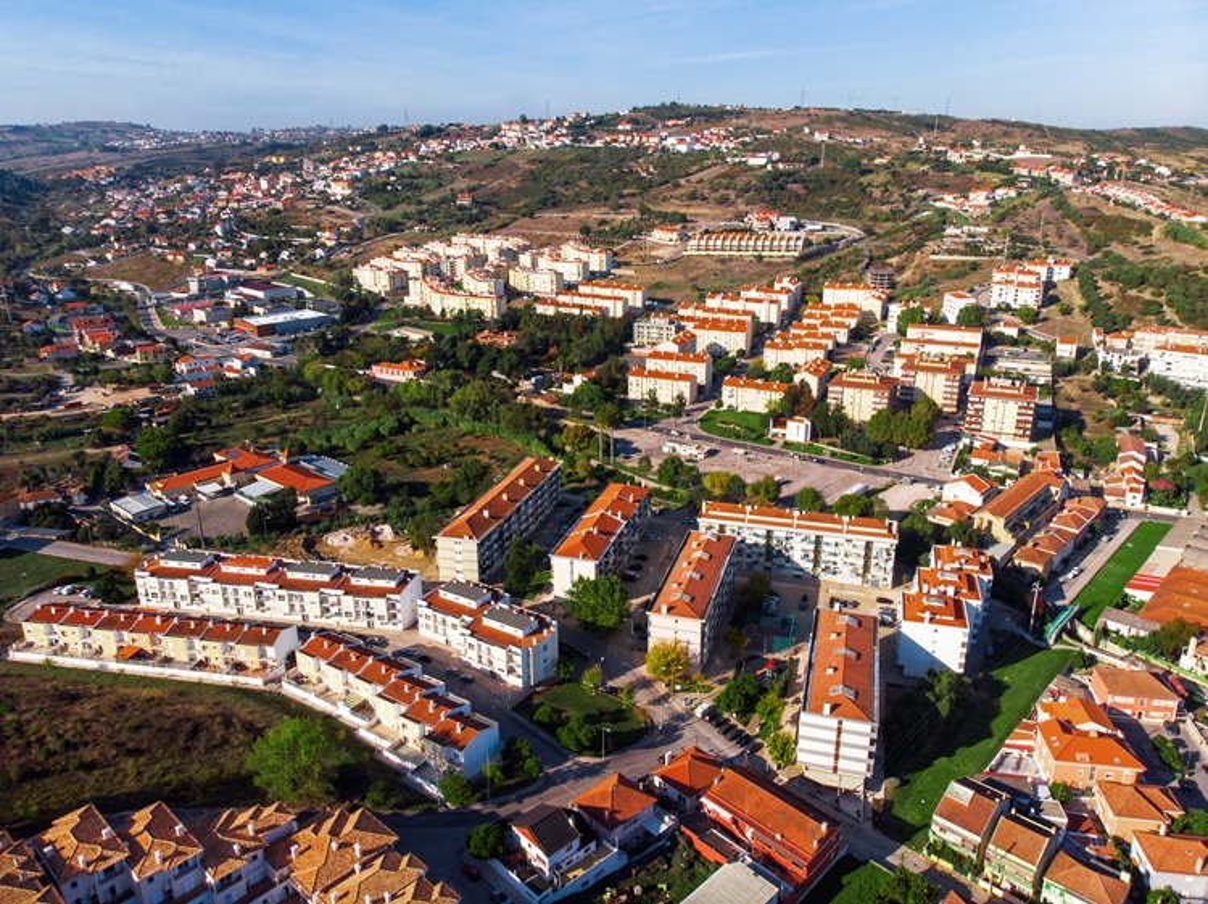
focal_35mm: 24
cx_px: 604
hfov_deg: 71.6
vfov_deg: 56.7
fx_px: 837
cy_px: 452
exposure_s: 1/1600
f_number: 2.8
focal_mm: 4.5
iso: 100
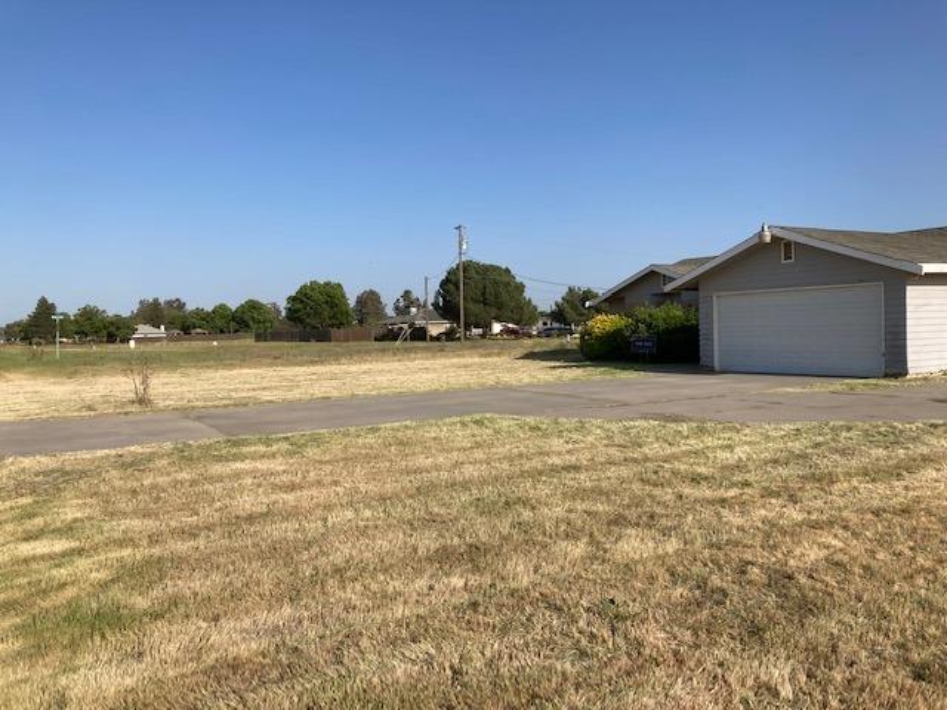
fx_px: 766
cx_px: 474
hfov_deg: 63.4
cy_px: 355
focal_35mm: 28
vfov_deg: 49.7
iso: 20
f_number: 1.8
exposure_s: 1/2433
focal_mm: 3.99
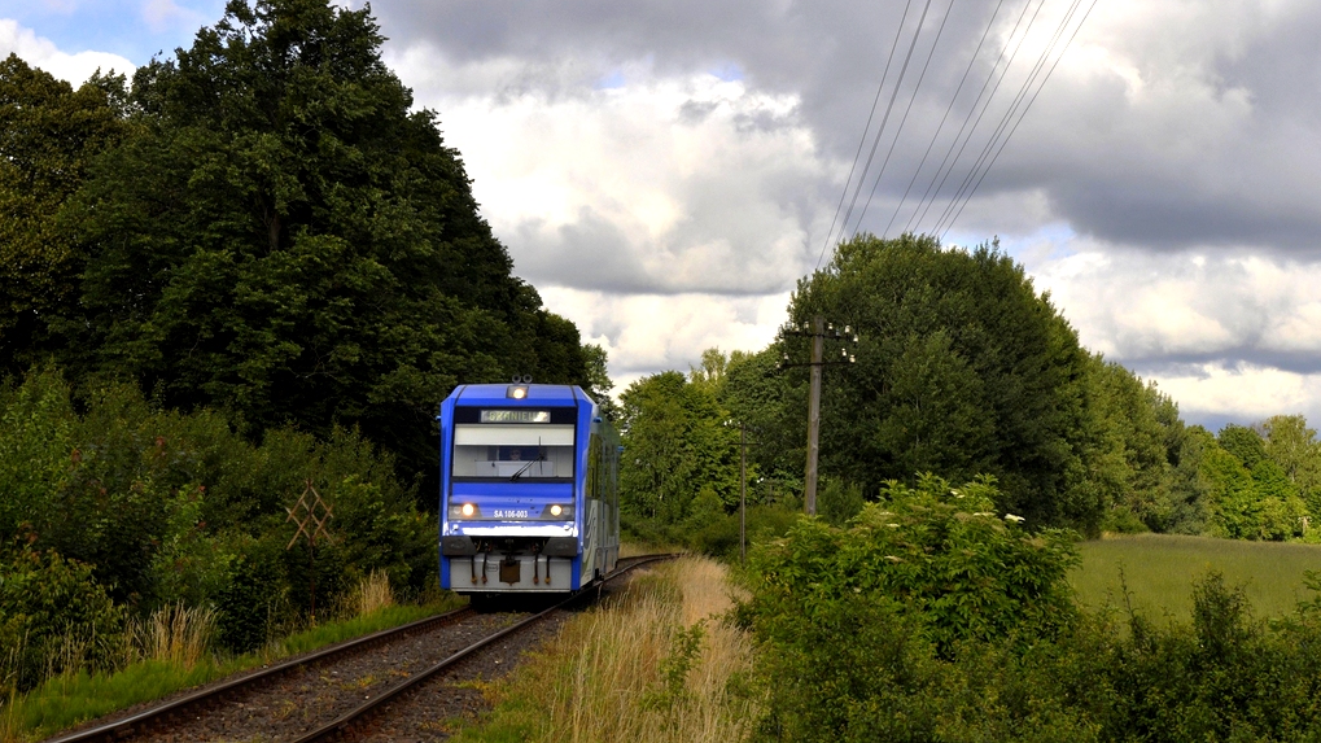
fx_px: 2872
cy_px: 348
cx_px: 662
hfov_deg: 25.9
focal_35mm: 82
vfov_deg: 14.7
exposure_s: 1/500
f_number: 11
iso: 200
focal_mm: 52
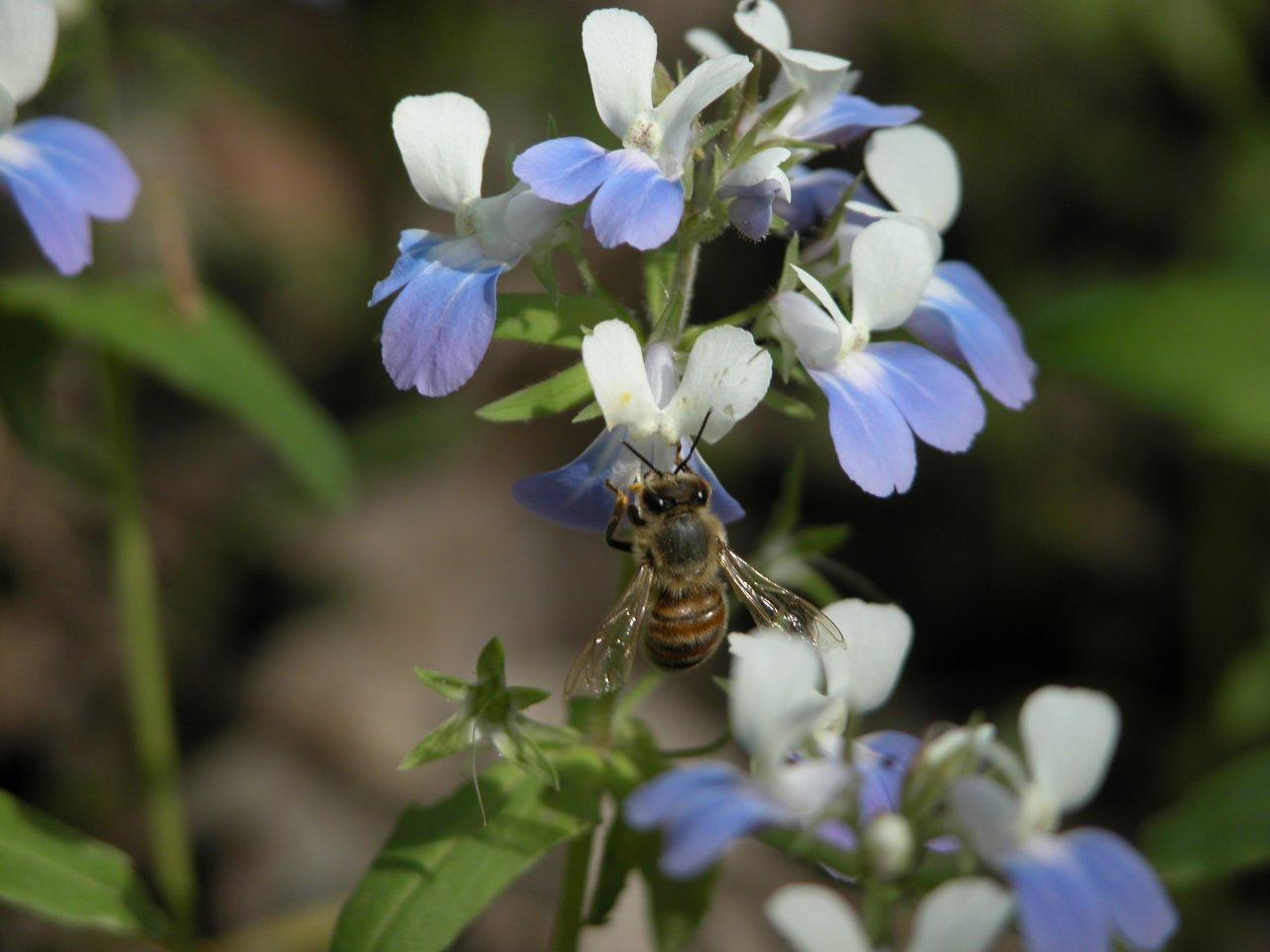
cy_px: 476
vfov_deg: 5.3
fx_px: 10273
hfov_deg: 7.1
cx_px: 635
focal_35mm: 280
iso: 100
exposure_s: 1/393
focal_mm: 71.2
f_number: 4.2
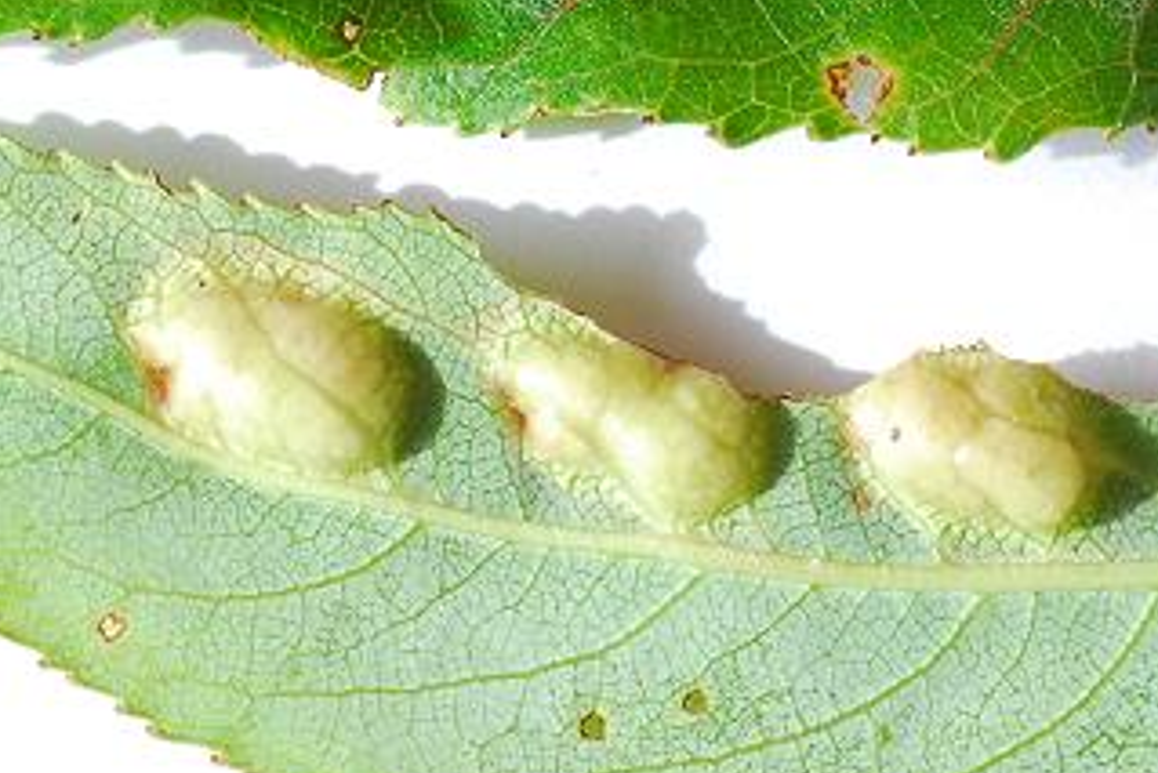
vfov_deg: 3.9
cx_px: 1271
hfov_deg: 5.8
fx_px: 11327
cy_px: 33
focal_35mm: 352
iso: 200
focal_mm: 90
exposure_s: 1/6
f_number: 22
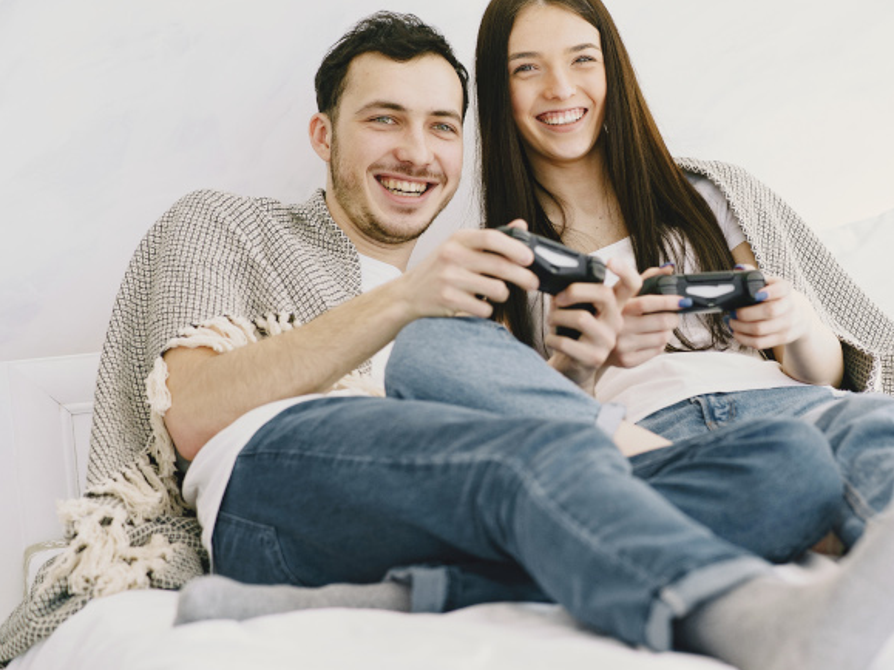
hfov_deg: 15.5
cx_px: 655
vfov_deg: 11.7
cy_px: 264
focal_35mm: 127
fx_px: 3279
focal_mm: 85
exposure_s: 1/640
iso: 500
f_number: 2.8
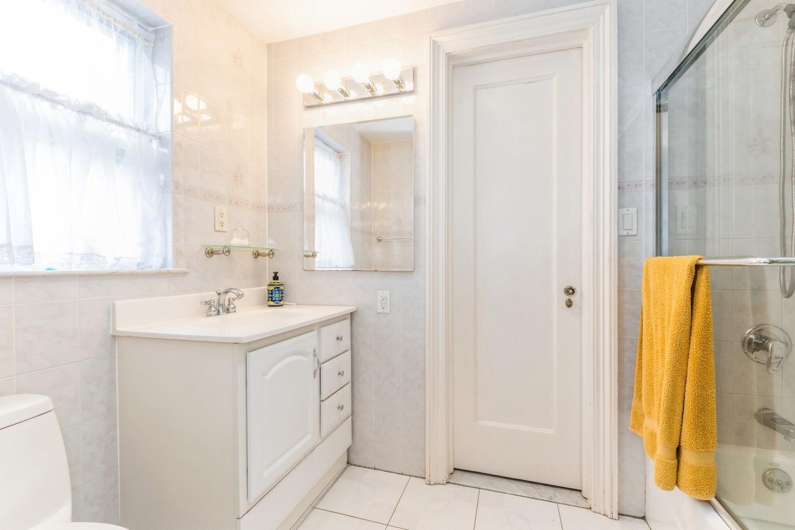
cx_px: 398
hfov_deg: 100.4
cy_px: 265
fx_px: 331
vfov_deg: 77.3
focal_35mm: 15
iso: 640
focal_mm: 15
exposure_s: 1/5
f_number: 14
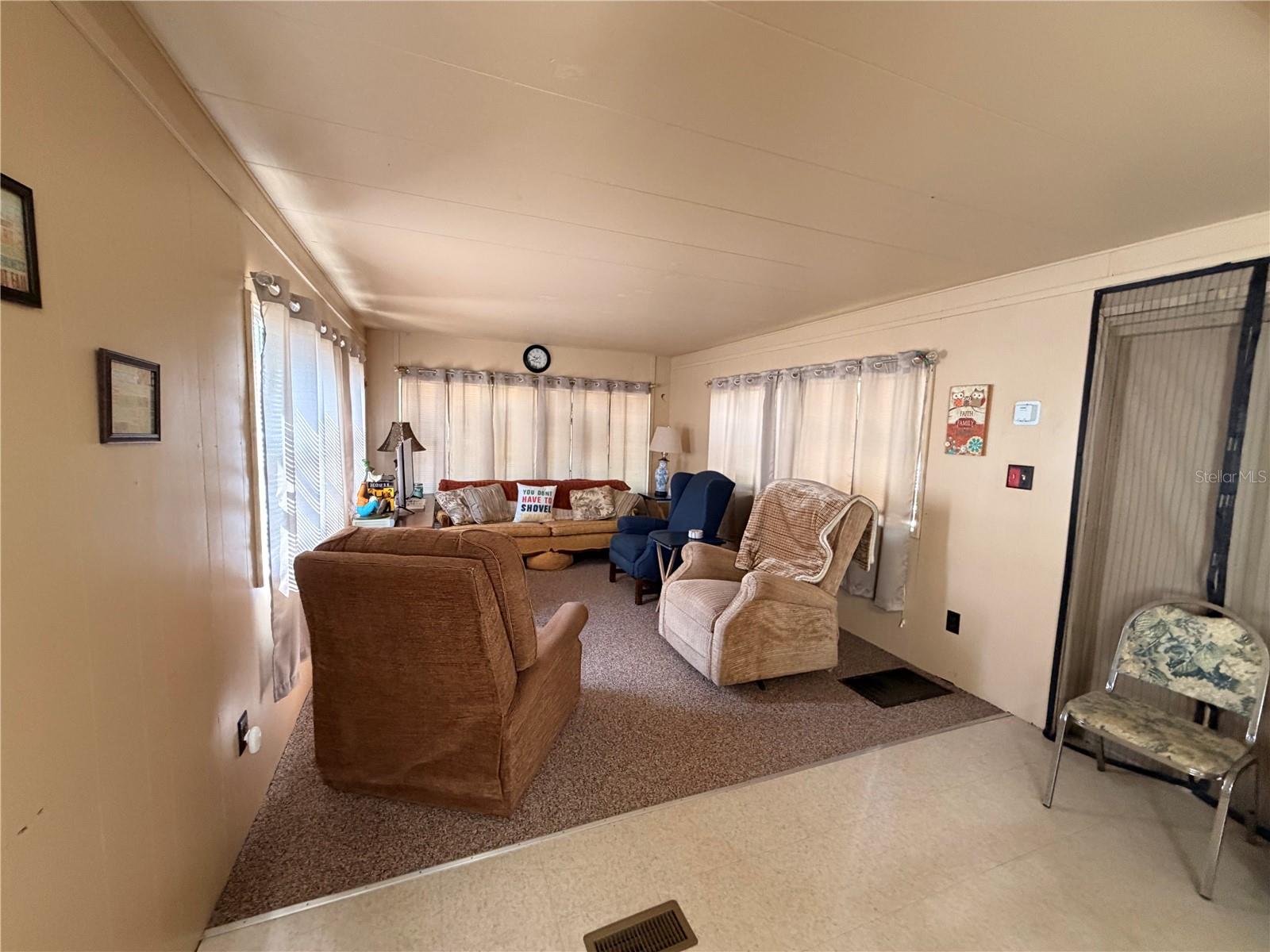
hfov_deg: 102.1
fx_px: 514
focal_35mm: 14
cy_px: 476
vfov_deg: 85.7
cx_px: 635
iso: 500
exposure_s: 1/60
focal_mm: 2.22
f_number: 2.2
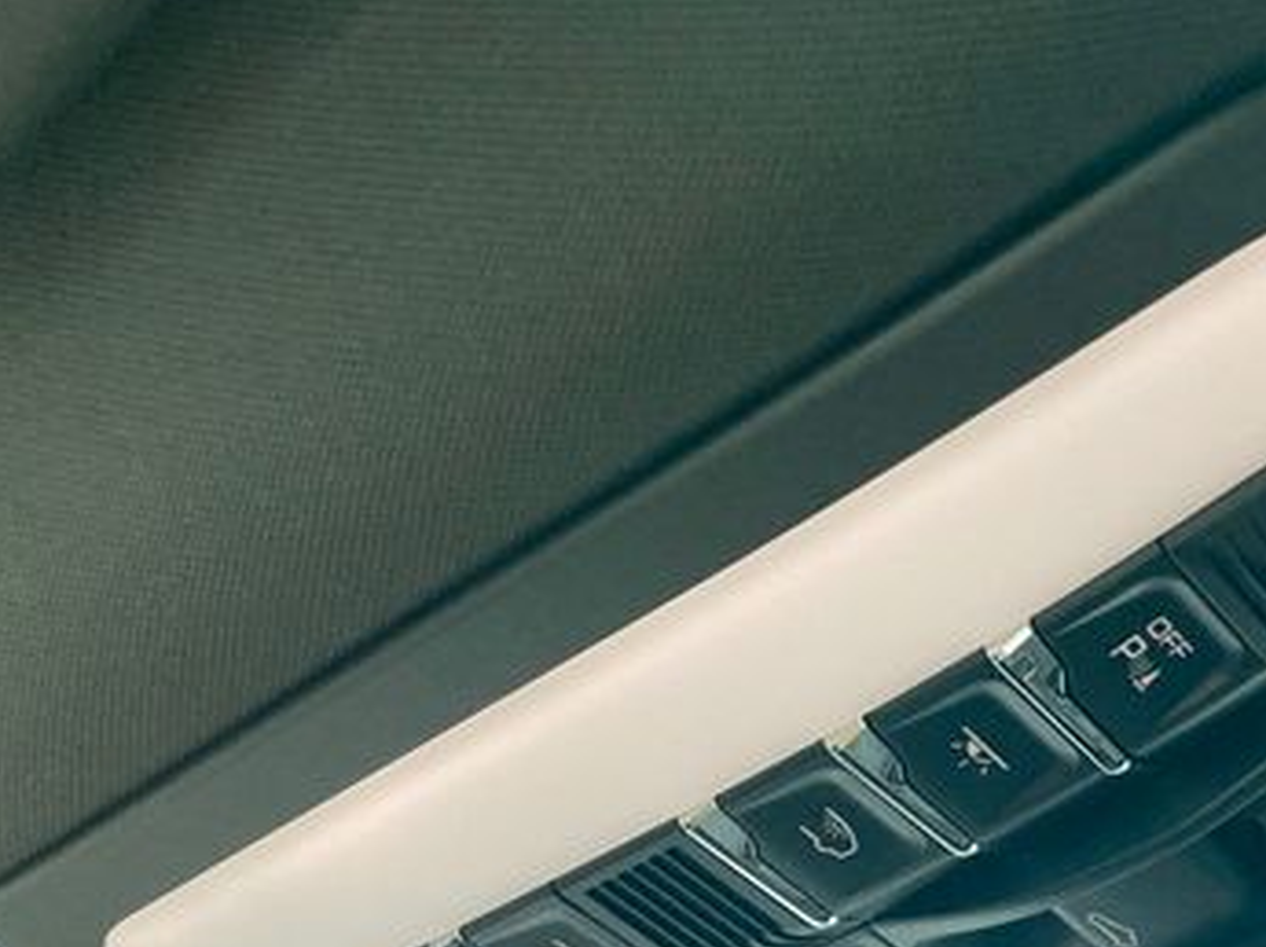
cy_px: 804
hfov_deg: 35.9
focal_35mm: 52
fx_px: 1900
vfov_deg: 27.2
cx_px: 976
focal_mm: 3.99
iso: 250
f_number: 1.8
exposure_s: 1/60
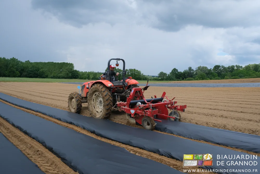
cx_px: 130
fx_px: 195
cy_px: 87
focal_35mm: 27
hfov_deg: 67.4
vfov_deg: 47.9
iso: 320
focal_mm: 18
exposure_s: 1/450
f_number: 7.1
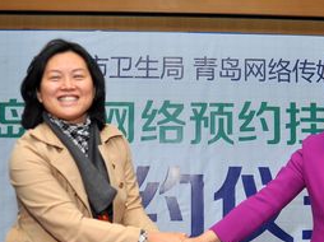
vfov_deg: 27.2
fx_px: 496
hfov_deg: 36.0
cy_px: 167
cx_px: 204
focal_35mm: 53
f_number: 3.2
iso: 200
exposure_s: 1/125
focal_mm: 17
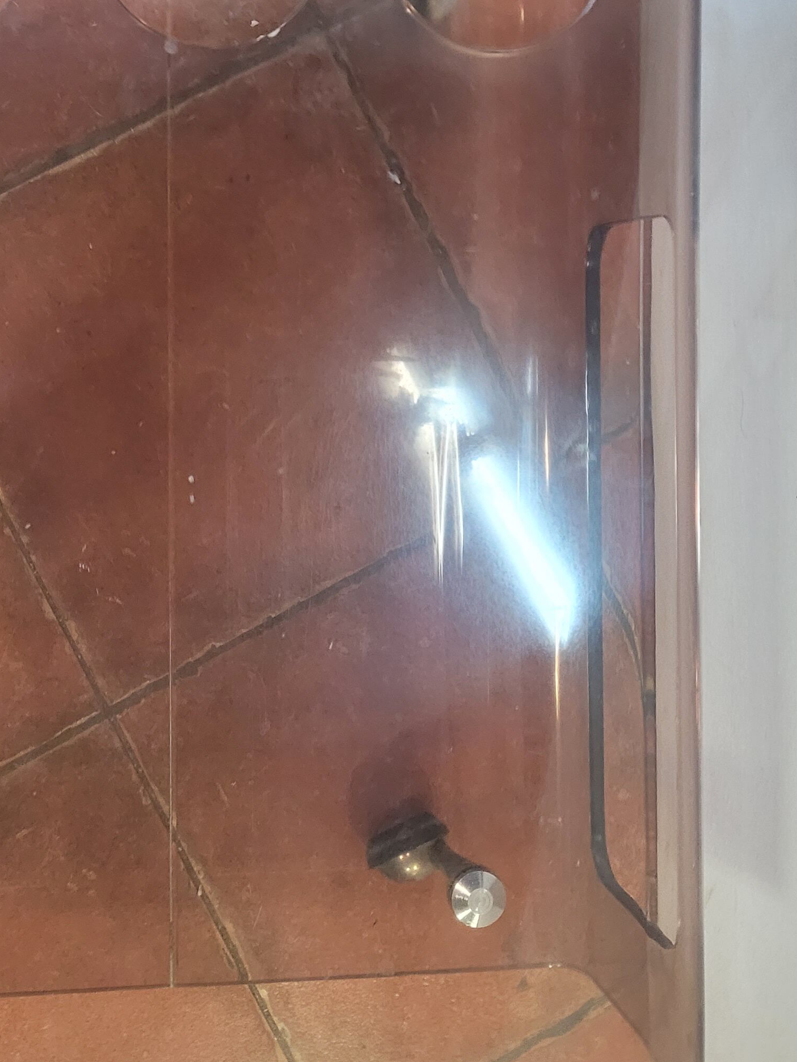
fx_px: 1596
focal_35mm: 52
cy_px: 327
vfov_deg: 36.3
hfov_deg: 27.5
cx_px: 162
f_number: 1.8
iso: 800
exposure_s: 1/50
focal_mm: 5.4
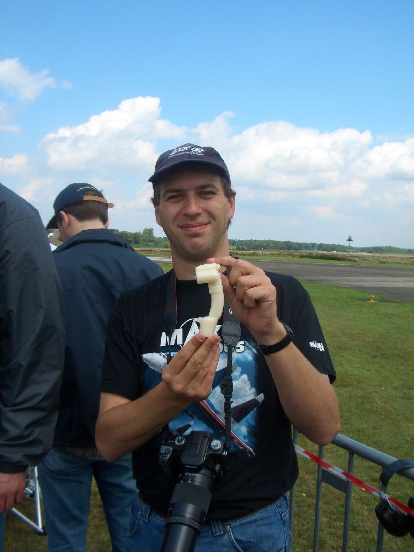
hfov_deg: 40.7
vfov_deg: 52.6
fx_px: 558
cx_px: 207
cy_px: 276
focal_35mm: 35
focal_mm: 5.8
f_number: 4.3
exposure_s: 1/400
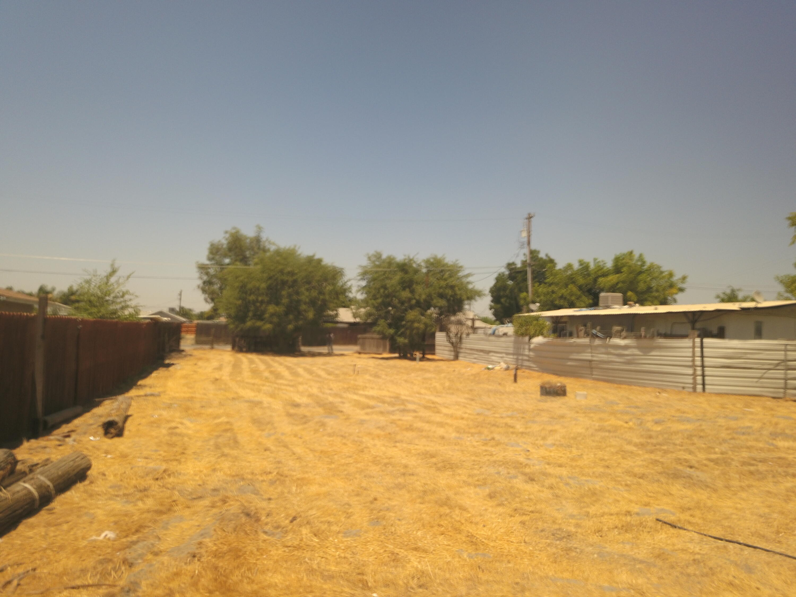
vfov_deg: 53.1
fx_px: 598
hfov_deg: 67.3
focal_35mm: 26
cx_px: 398
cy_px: 298
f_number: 2.2
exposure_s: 1/145
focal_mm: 4.7
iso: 100
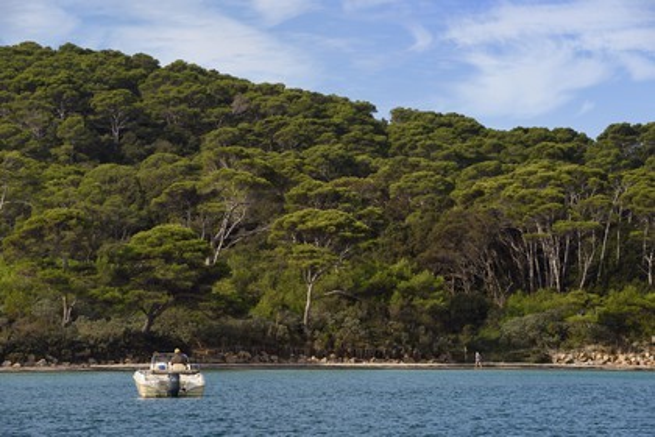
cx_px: 328
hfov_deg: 12.5
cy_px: 218
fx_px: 3002
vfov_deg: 8.3
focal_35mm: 165
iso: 200
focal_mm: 165
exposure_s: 1/400
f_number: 11
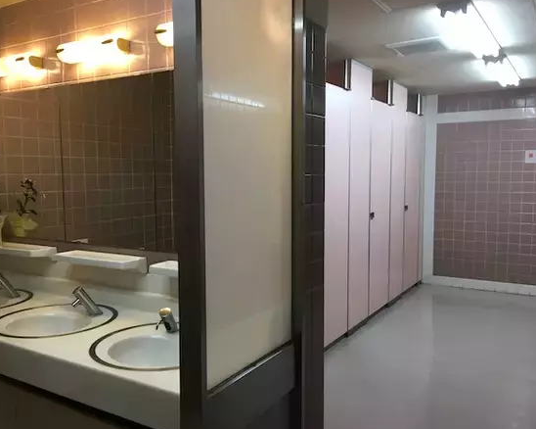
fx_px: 492
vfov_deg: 47.1
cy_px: 214
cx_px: 247
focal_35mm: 31
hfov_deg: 57.1
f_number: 2.2
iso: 25
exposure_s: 1/30
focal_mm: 4.15
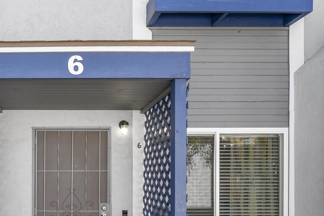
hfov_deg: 61.8
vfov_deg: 43.8
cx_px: 81
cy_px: 178
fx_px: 252
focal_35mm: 28
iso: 500
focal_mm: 16
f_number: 8
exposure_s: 1/200
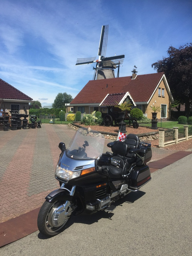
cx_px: 96
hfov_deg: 48.2
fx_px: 214
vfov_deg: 61.7
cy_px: 128
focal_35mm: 29
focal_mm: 4.15
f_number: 2.2
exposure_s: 1/2083
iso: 32
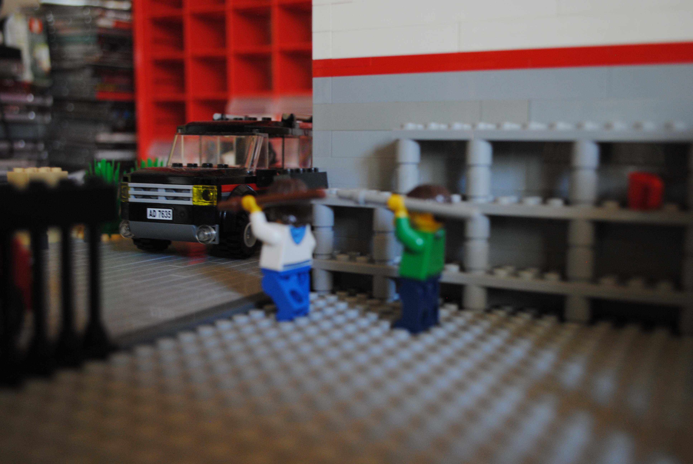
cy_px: 232
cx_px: 346
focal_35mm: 36
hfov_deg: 53.1
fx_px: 694
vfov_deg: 37.0
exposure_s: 1/4
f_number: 4
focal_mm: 24
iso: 400
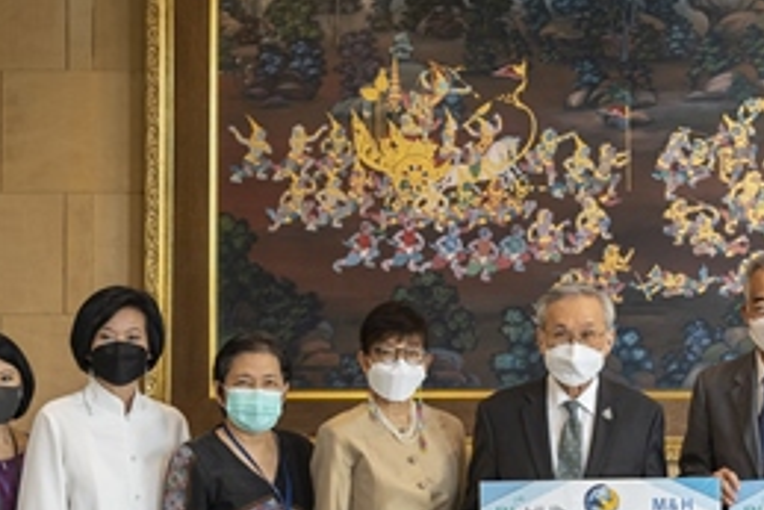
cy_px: 425
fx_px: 1720
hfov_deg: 24.8
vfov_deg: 16.7
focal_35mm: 81
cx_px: 558
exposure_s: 1/160
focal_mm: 35
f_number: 3.5
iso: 1600
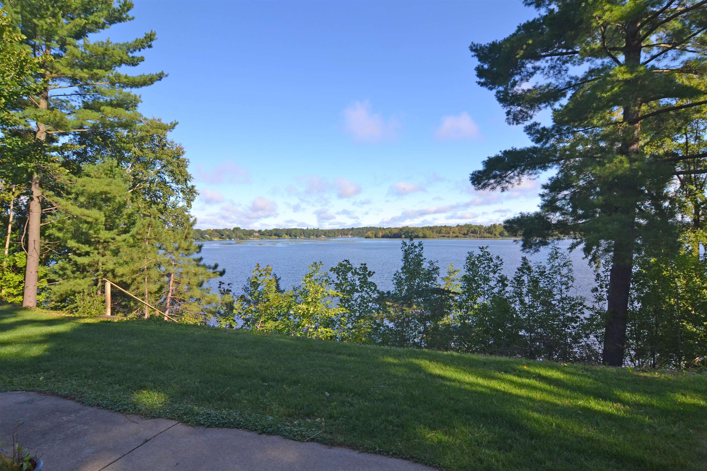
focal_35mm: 18
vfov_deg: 67.4
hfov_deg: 90.0
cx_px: 354
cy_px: 236
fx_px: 353
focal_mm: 12
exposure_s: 1/200
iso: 100
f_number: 7.1
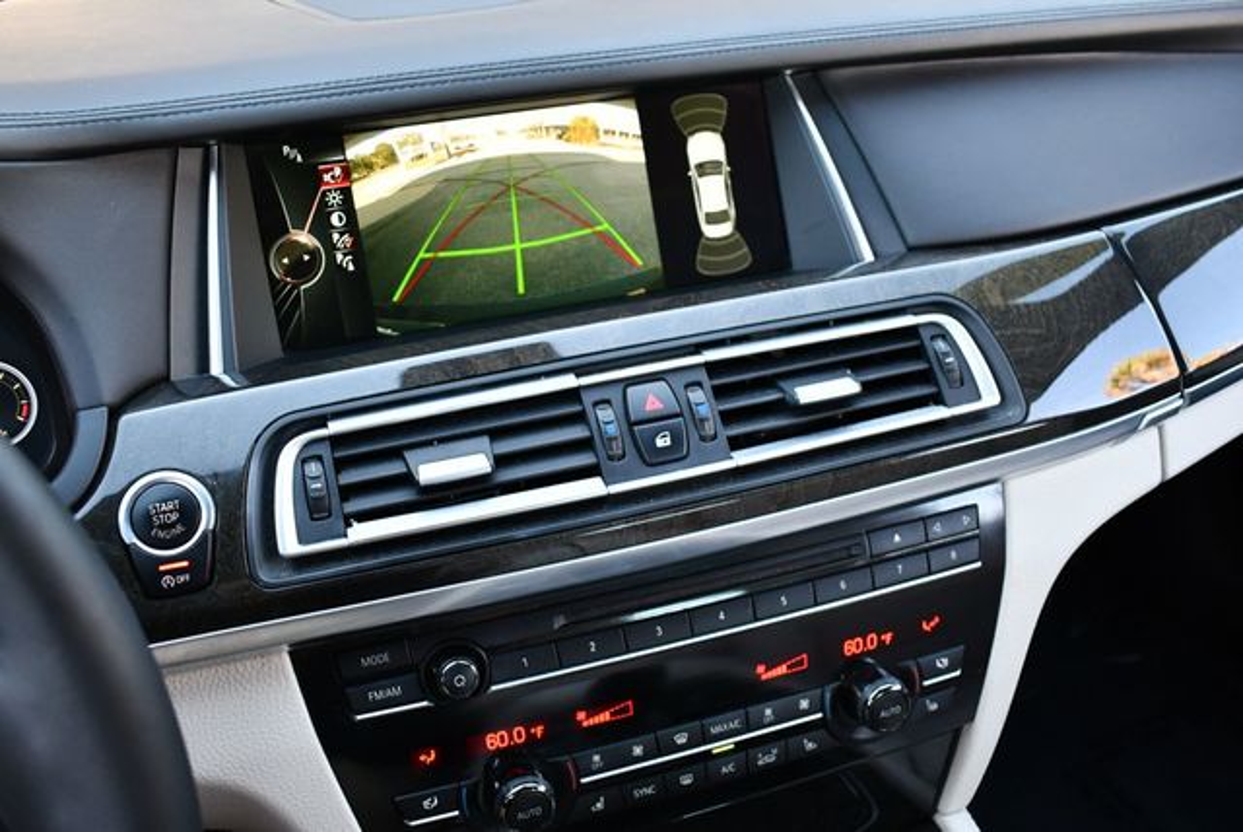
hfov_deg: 53.1
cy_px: 416
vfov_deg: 36.9
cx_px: 622
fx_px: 1244
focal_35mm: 36
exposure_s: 1/160
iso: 800
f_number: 3.5
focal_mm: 18
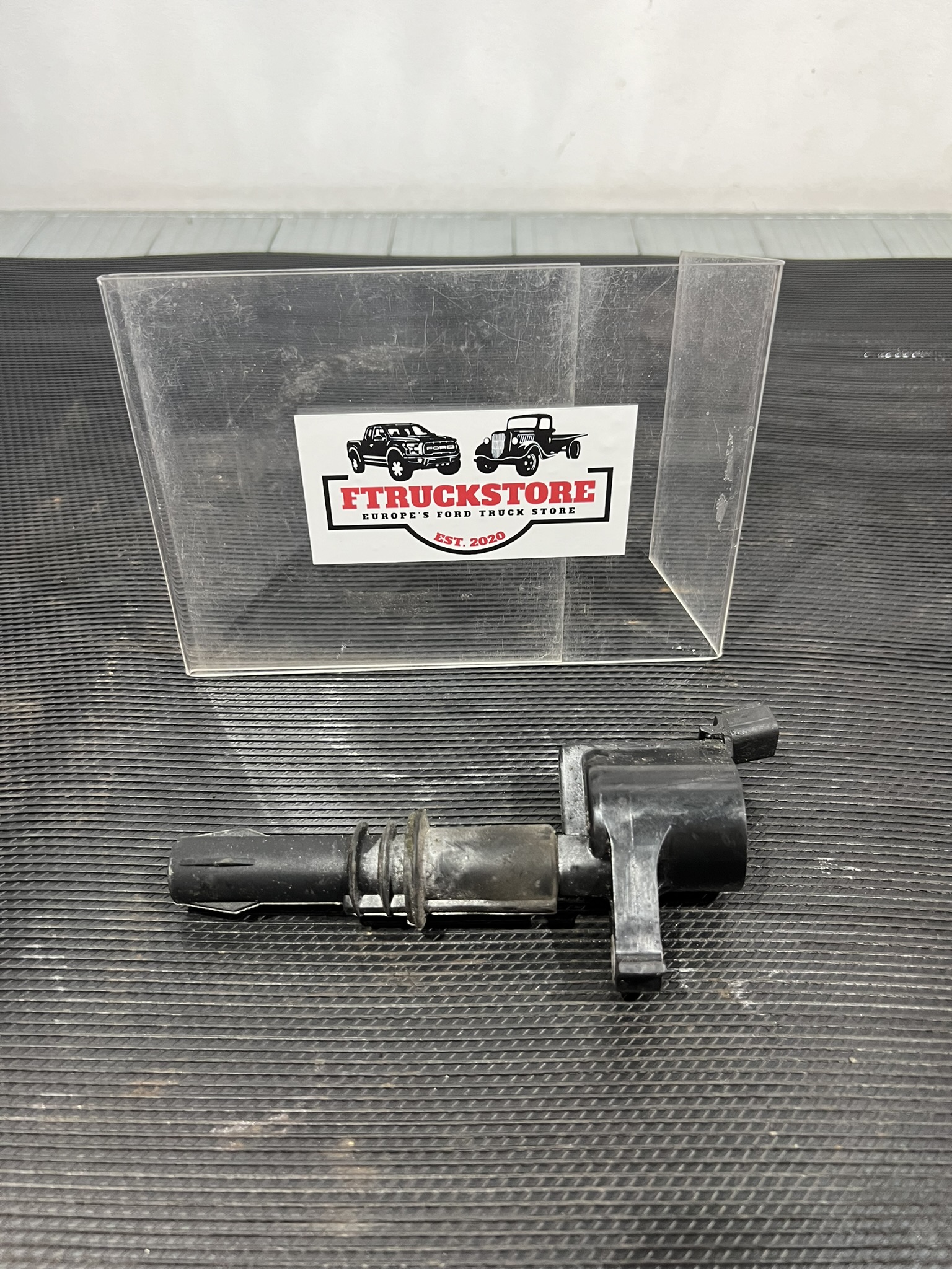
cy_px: 634
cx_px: 476
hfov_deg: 53.1
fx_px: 953
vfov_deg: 67.3
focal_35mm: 26
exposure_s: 1/50
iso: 160
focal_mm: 5.7
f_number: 1.5
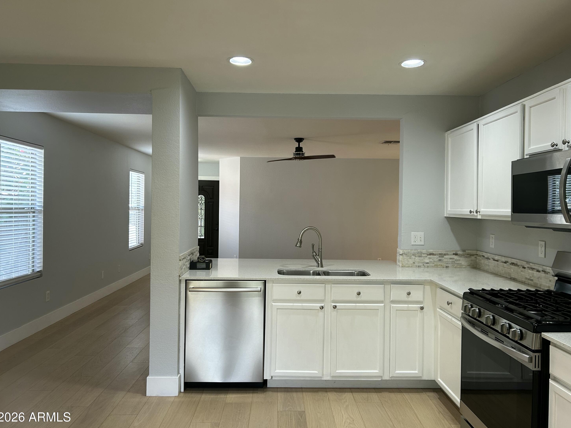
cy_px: 215
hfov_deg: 65.3
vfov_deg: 51.4
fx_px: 445
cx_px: 293
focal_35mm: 27
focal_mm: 5.7
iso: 100
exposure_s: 1/120
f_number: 1.5
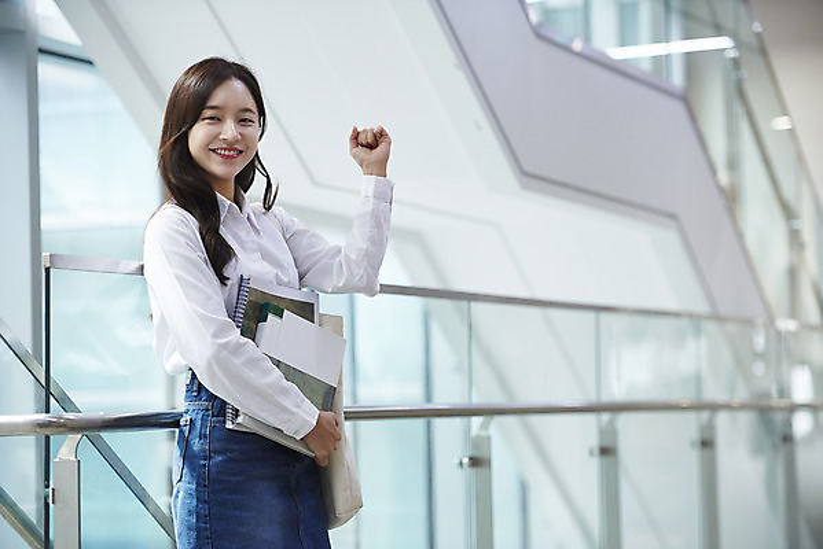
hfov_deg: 18.3
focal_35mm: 112
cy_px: 274
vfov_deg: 12.2
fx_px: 2562
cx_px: 412
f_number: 2.8
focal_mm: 112
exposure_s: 1/250
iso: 1000
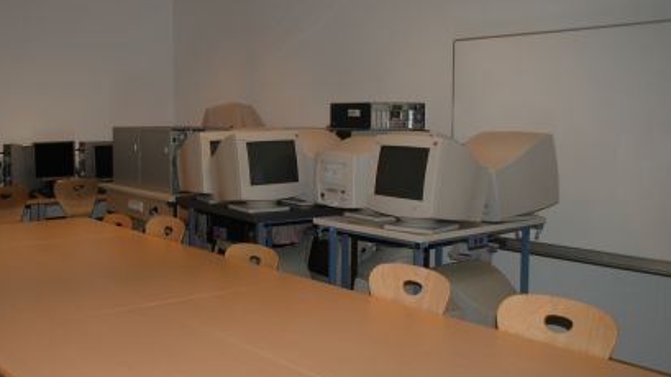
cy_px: 159
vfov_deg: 31.1
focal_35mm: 38
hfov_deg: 52.2
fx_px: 676
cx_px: 251
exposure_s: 1/60
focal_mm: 18
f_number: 3.5
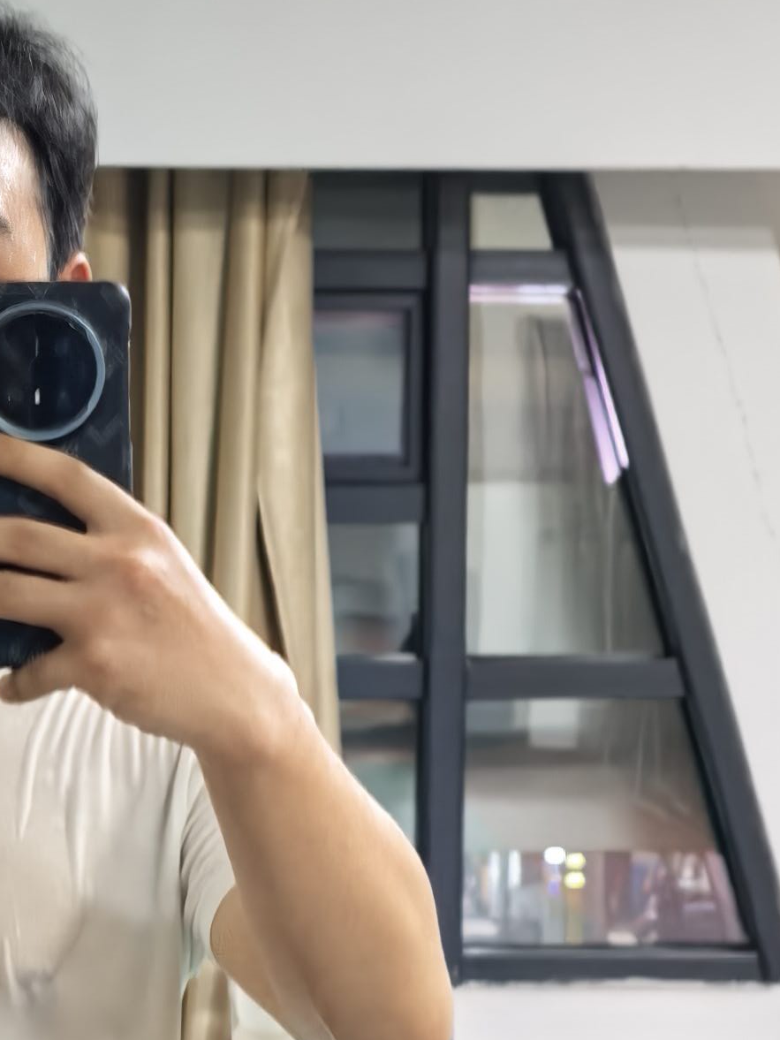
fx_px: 5016
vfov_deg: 11.8
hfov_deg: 8.9
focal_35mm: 167
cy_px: 654
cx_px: 219
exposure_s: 1/33.3
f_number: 1.4
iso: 320
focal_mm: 6.98
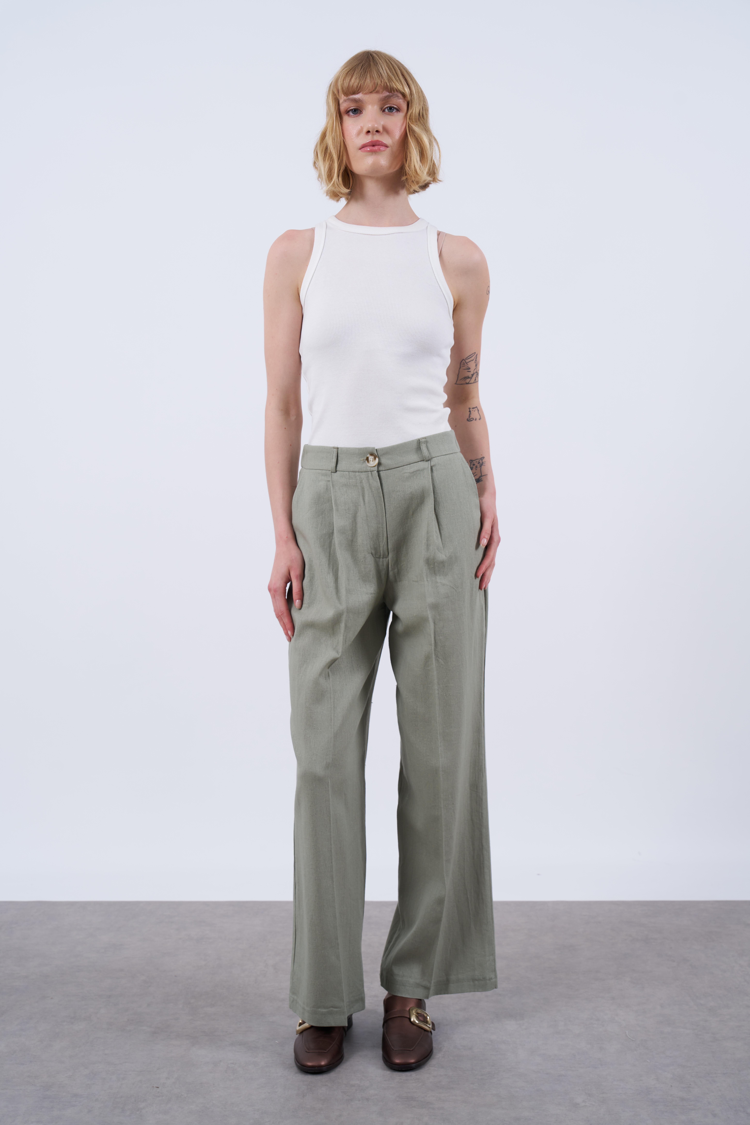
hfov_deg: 30.5
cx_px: 375
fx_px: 1375
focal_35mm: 44
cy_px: 562
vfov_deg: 44.5
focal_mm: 44
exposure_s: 1/160
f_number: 7.1
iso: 100
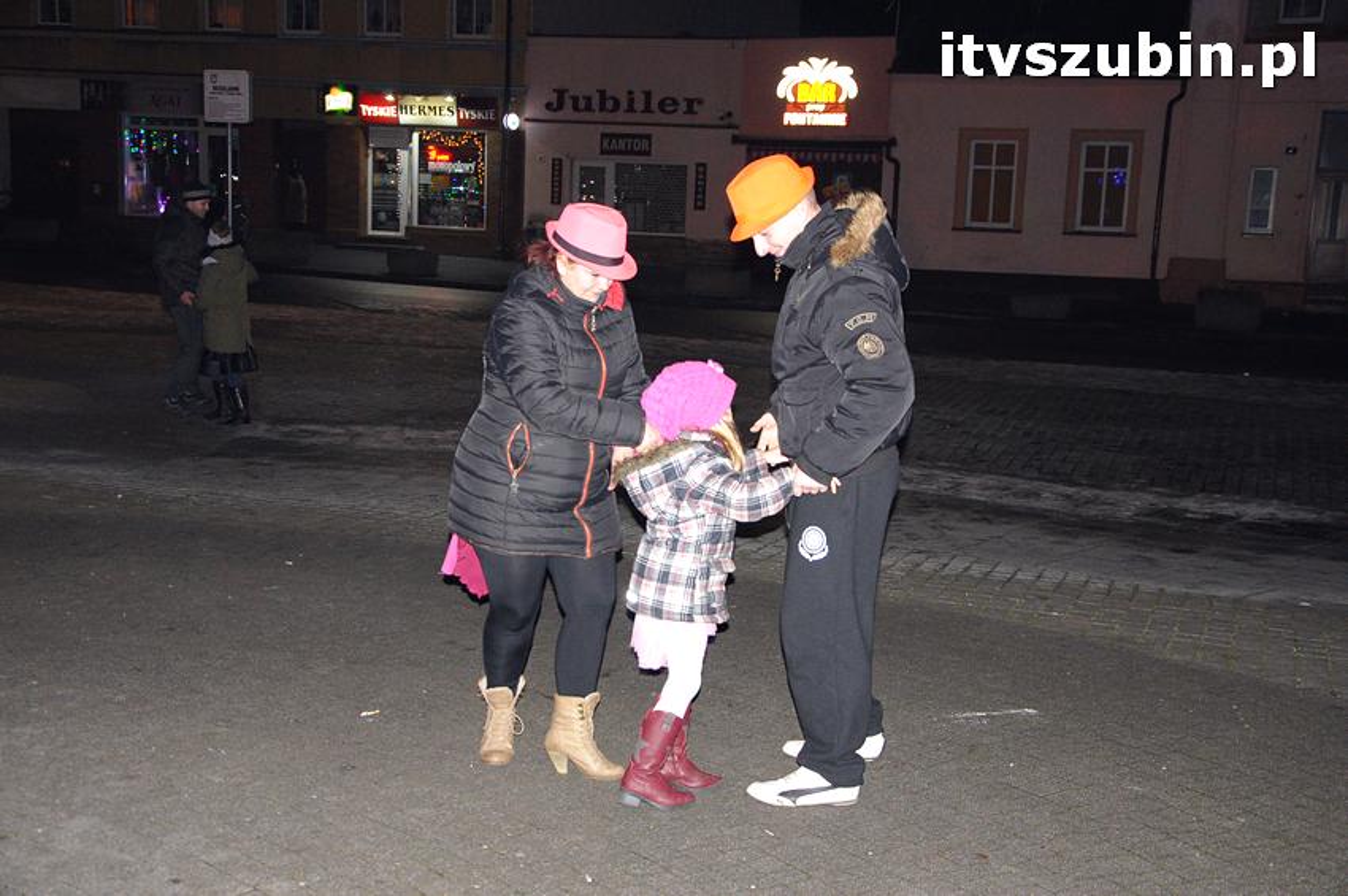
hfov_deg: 43.6
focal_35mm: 45
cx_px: 674
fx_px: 1683
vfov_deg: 29.8
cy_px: 448
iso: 2000
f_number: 5
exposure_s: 1/60
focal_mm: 30
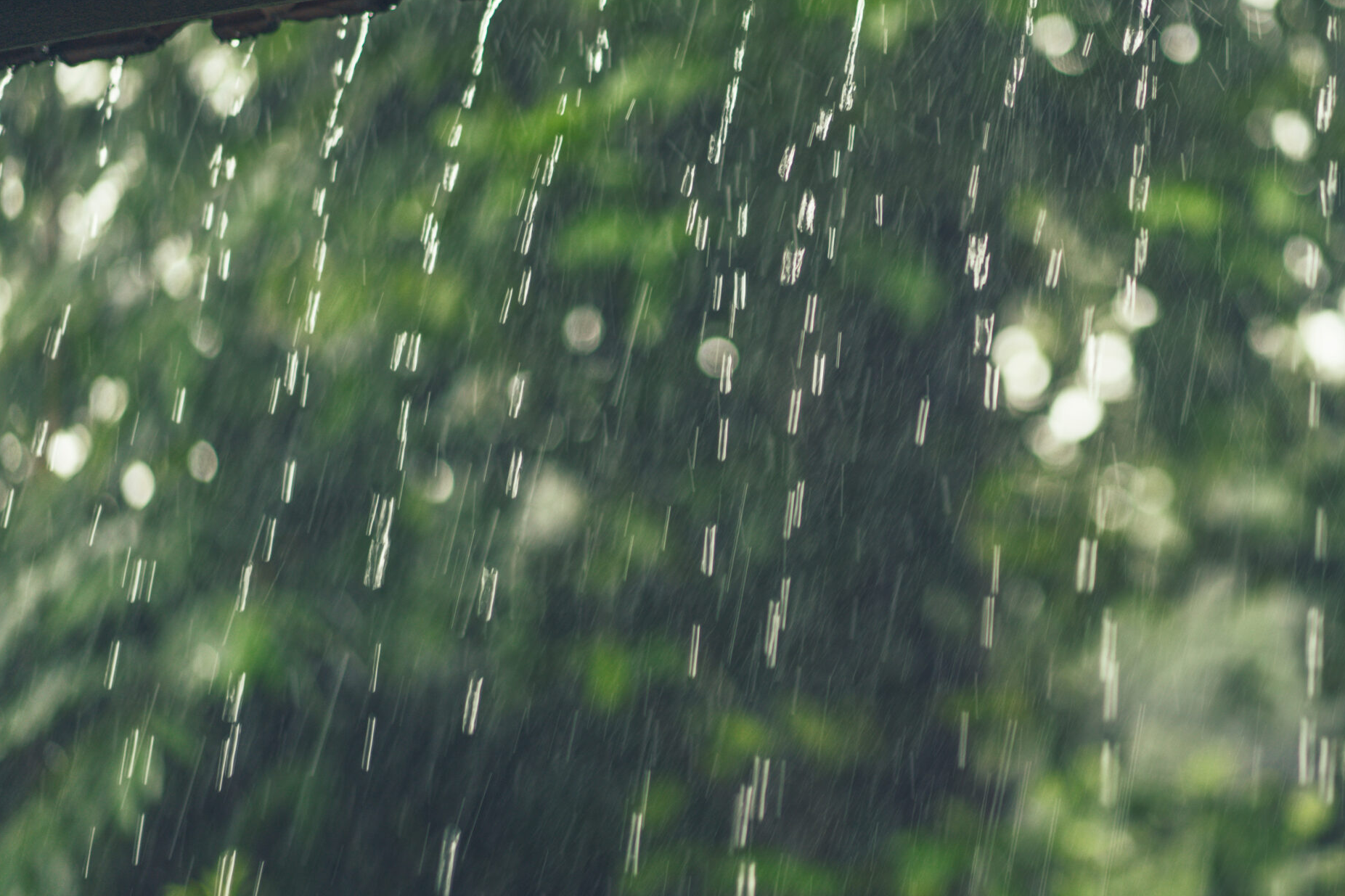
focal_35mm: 76
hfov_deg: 26.5
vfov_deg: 17.9
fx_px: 2839
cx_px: 919
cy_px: 395
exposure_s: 1/100
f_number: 1.8
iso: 200
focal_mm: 55
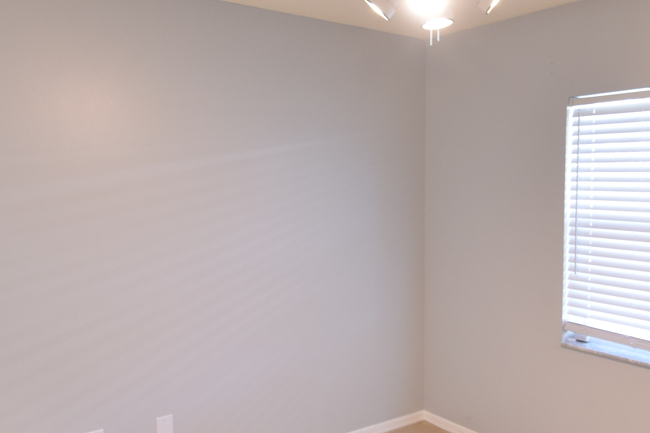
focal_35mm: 33
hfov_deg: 56.5
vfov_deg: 40.0
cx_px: 410
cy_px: 227
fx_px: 596
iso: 800
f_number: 3.5
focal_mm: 10
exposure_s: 1/20
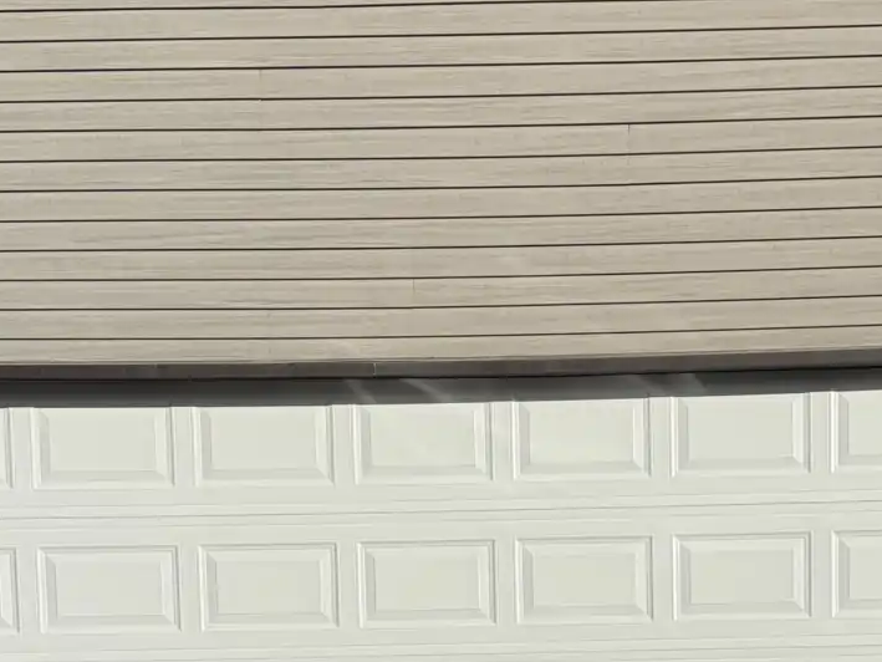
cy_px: 677
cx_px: 556
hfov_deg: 29.7
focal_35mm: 65
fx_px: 1656
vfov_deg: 21.7
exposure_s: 1/9091
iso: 80
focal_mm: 6.76
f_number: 1.78
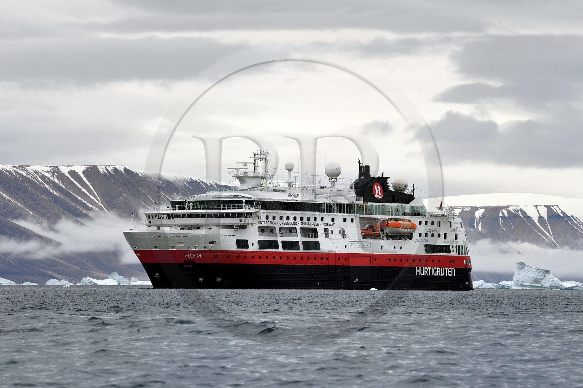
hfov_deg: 10.3
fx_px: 3238
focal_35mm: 200
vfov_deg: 6.9
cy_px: 194
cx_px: 292
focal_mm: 200
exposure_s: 1/500
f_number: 9
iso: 400
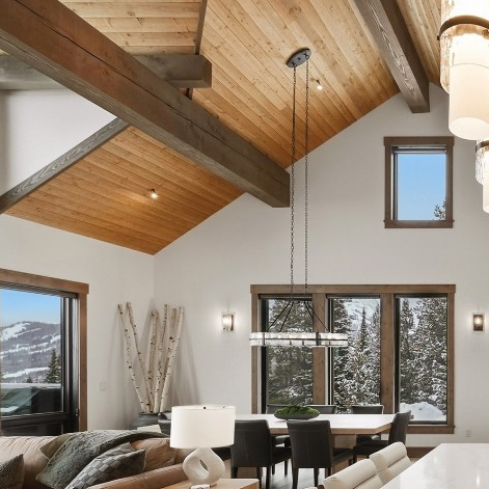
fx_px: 432
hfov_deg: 44.1
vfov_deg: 56.1
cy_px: 369
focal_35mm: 27
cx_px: 546
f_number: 7.1
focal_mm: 13
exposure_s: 1/200
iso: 400
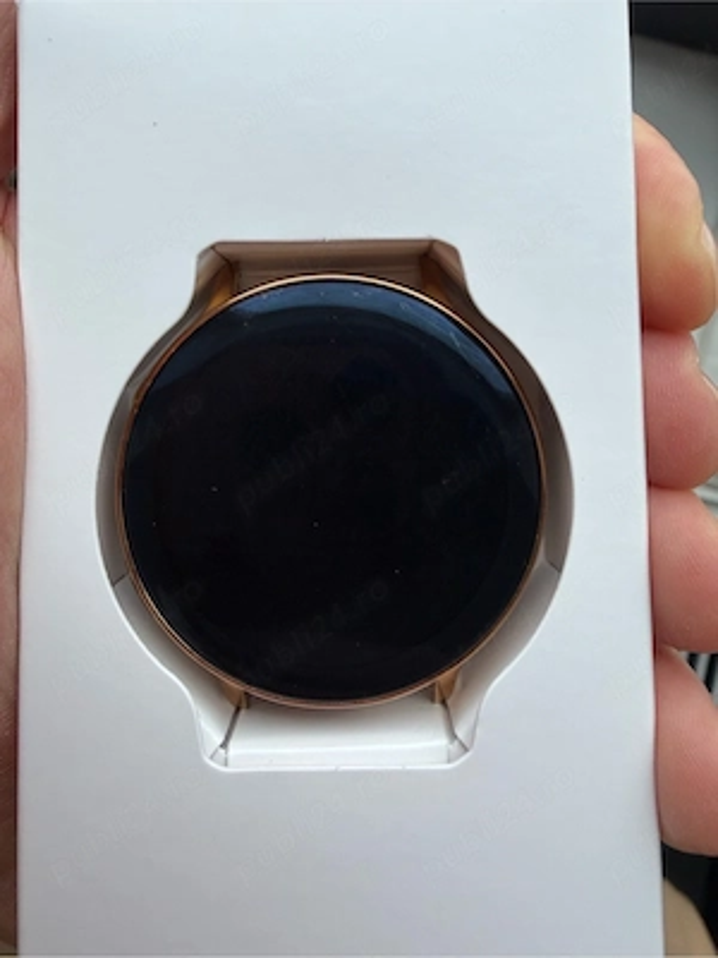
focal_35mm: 24
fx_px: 664
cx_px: 359
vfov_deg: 71.6
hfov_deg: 56.8
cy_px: 479
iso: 125
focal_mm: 2.22
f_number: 2.2
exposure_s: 1/121
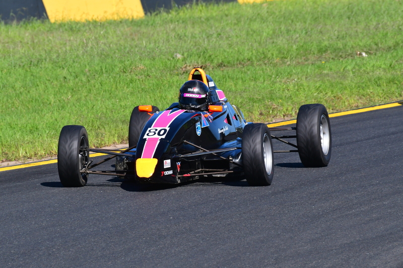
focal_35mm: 750
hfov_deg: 2.8
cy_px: 134
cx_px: 202
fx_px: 8394
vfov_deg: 1.8
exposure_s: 1/640
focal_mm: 500
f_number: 11
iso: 500
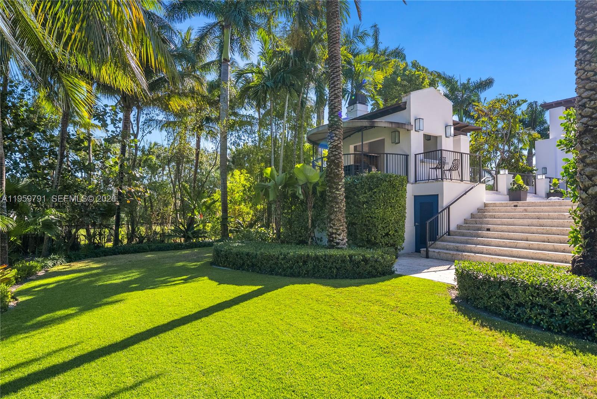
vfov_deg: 59.5
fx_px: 348
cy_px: 200
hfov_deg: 81.2
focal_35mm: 21
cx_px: 298
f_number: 8
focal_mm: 21
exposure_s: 1/500
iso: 200
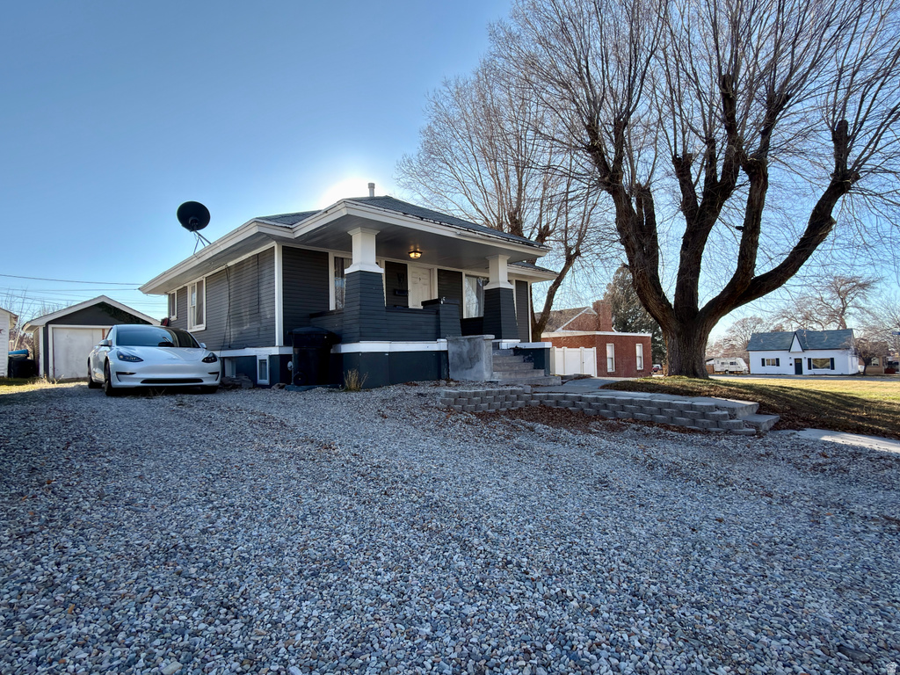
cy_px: 338
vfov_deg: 71.6
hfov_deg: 87.8
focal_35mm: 18
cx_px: 450
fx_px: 468
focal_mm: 2.22
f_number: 2.2
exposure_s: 1/531
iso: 25
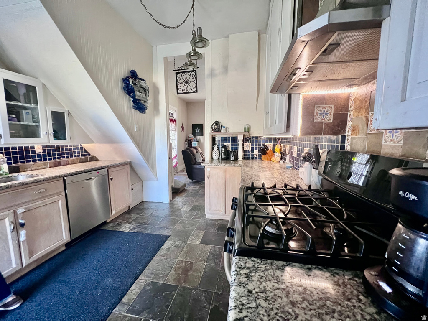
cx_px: 214
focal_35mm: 13
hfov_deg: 106.2
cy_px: 160
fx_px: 161
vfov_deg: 89.9
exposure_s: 1/35
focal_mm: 1.57
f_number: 1.8
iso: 1250
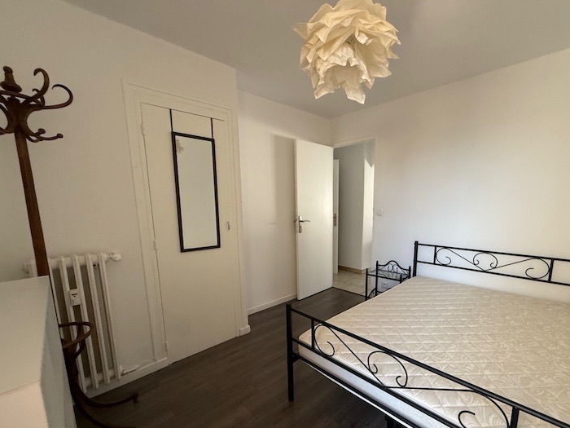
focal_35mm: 16
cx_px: 312
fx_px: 263
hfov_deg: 94.2
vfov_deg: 77.7
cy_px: 243
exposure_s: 1/96
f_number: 2.2
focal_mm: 2.22
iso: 320
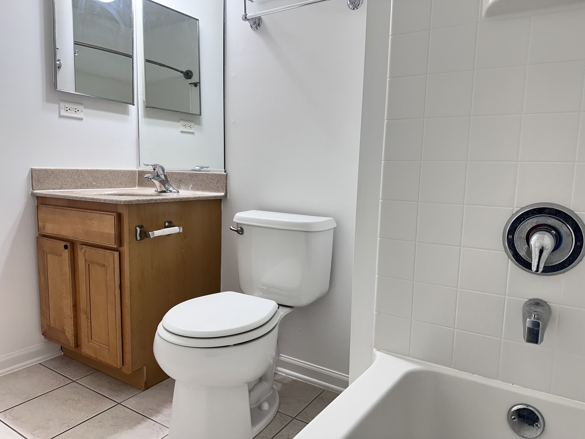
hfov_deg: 71.6
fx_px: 406
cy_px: 220
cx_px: 292
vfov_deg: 56.8
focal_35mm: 24
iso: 160
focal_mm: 6.86
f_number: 1.78
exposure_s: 1/120
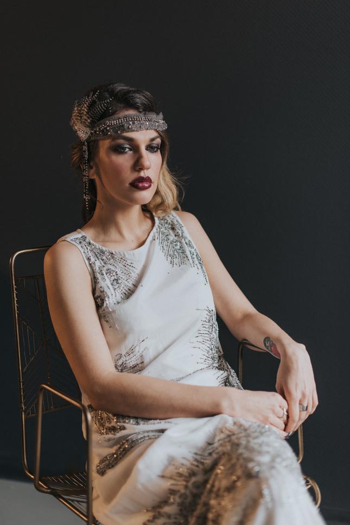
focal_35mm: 53
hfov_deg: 25.5
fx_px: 772
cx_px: 168
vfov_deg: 37.5
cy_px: 271
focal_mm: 50
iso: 320
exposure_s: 1/80
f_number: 1.8
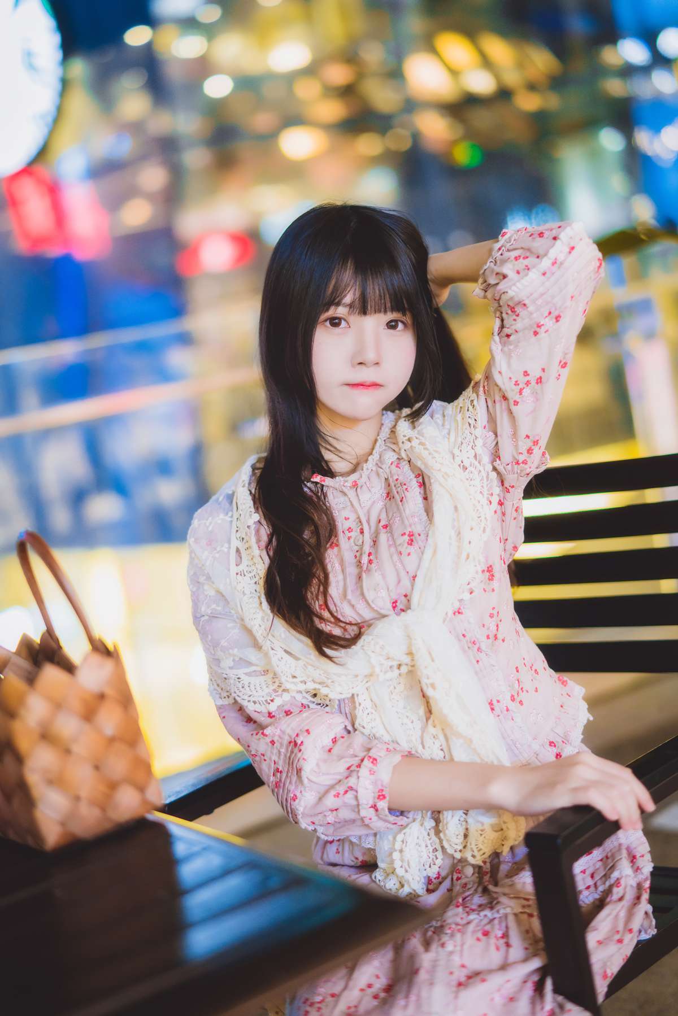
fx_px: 1412
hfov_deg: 27.0
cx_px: 339
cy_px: 508
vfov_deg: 39.6
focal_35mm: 50
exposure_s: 1/100
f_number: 1.4
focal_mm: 50
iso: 1600
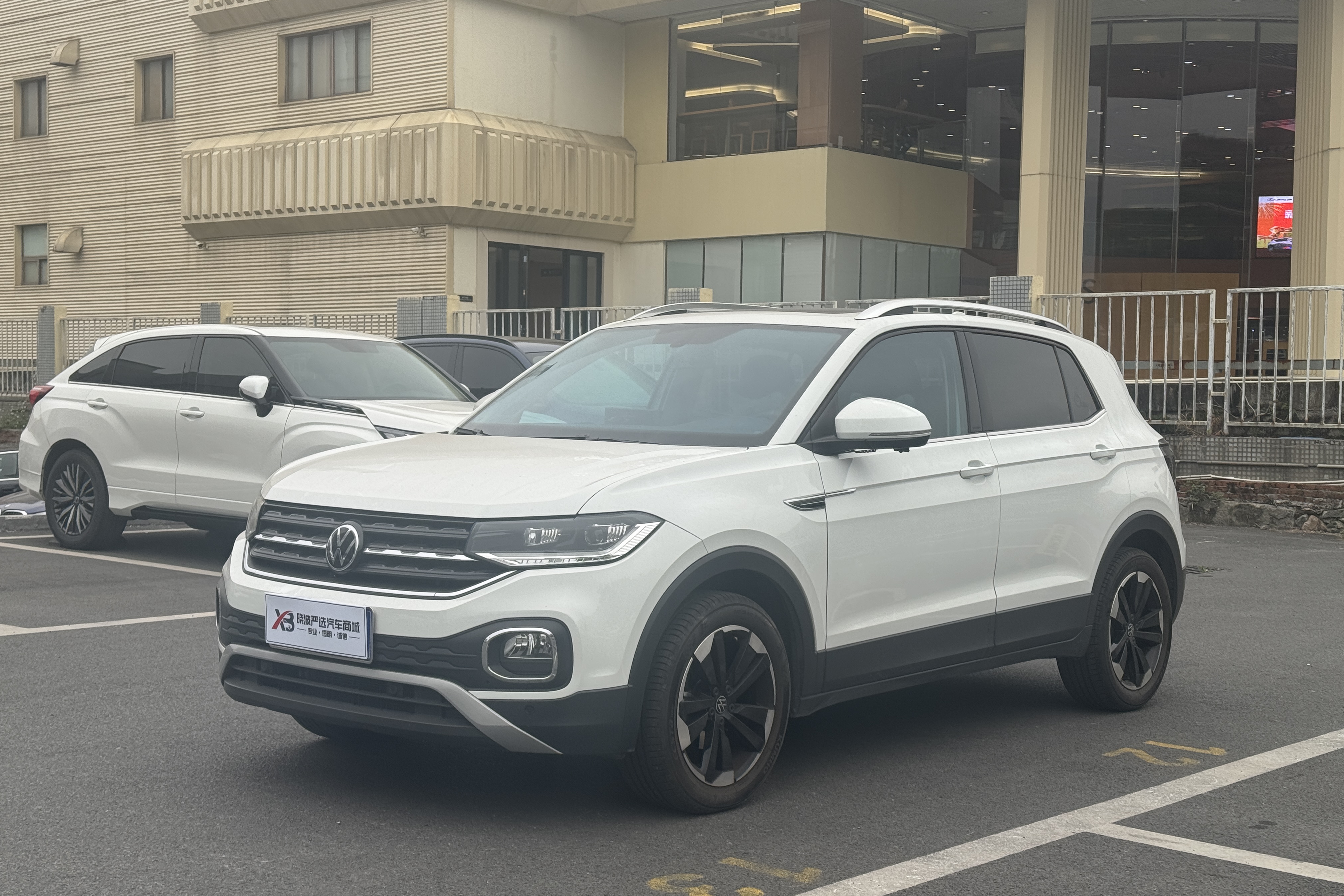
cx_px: 672
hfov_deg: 39.6
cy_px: 474
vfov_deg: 27.0
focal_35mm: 50
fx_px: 1867
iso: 64
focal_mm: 6.76
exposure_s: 1/832
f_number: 1.78
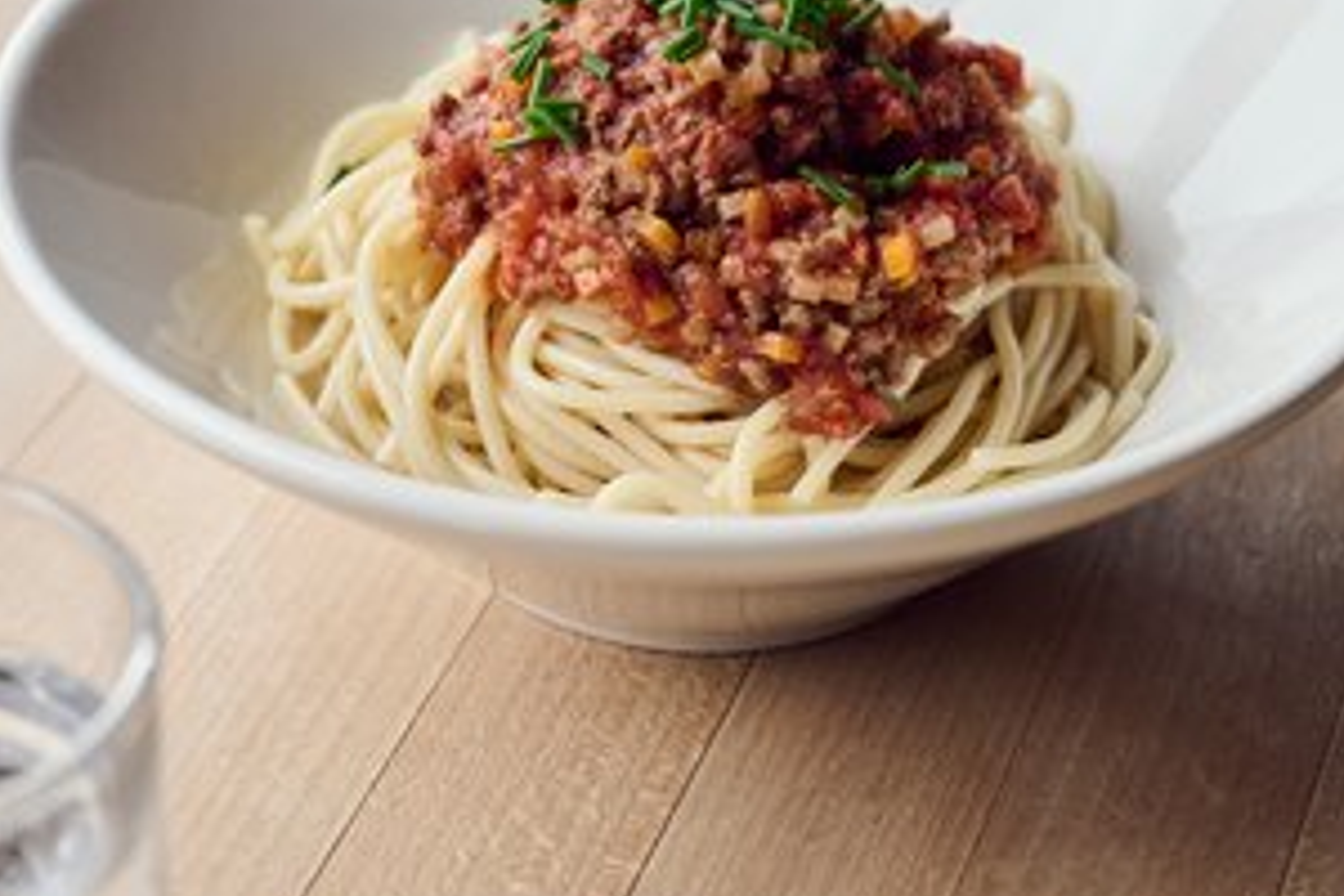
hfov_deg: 18.2
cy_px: 246
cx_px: 560
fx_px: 4181
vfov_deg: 12.2
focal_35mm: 112
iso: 1600
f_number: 5.6
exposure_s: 1/250
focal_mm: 70
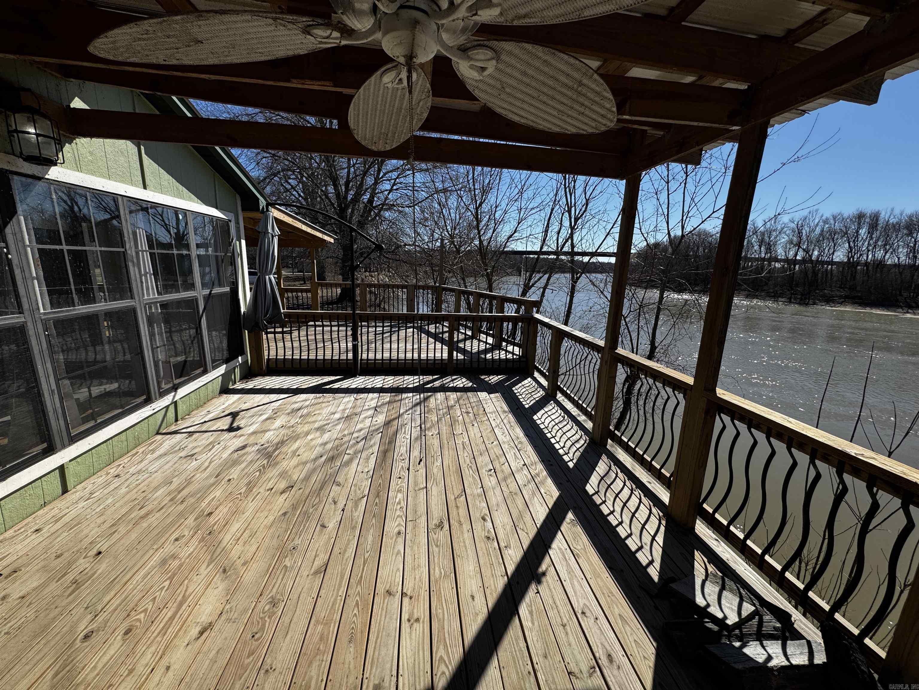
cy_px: 345
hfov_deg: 102.1
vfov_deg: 85.7
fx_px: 372
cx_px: 460
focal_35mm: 14
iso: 50
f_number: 2.2
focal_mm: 2.22
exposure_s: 1/2415
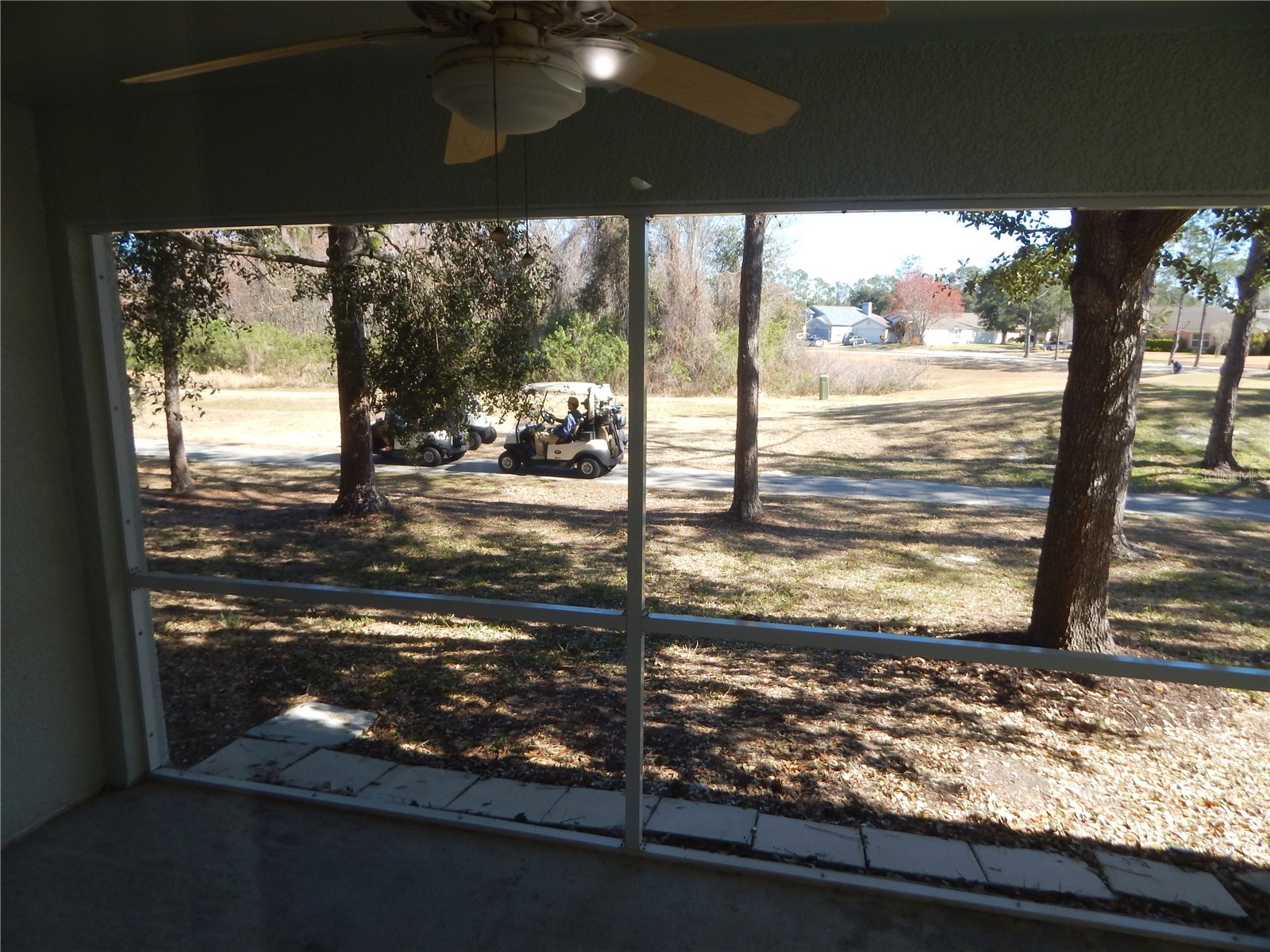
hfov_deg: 76.4
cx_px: 635
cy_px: 476
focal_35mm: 22
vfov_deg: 61.1
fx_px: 807
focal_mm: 4
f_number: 3
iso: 125
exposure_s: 1/250
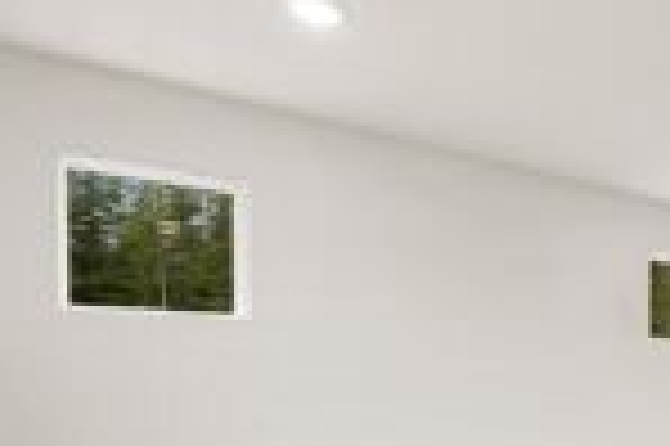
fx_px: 651
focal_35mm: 35
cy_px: 417
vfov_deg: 35.2
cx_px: 719
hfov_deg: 43.5
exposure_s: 1/30
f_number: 7.1
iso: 320
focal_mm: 13
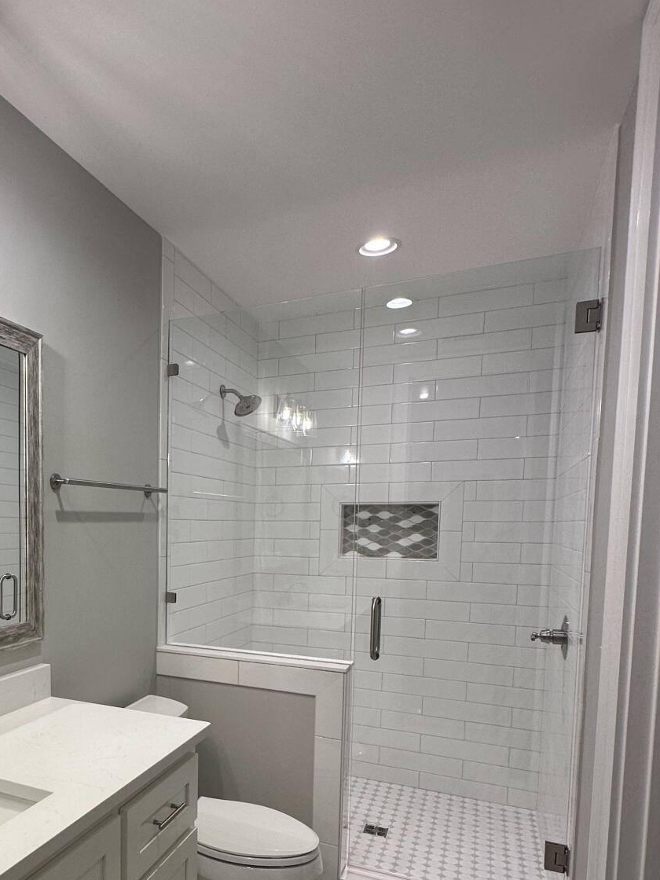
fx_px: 636
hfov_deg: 52.0
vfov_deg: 67.8
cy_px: 574
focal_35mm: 25
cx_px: 148
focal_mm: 2.22
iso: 100
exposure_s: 1/120
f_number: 2.2
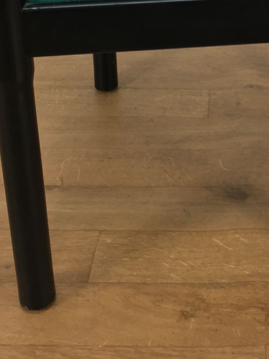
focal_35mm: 69
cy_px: -25
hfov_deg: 21.1
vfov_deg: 26.2
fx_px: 715
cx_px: 209
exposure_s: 1/33
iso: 50
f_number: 2.2
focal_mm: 4.15
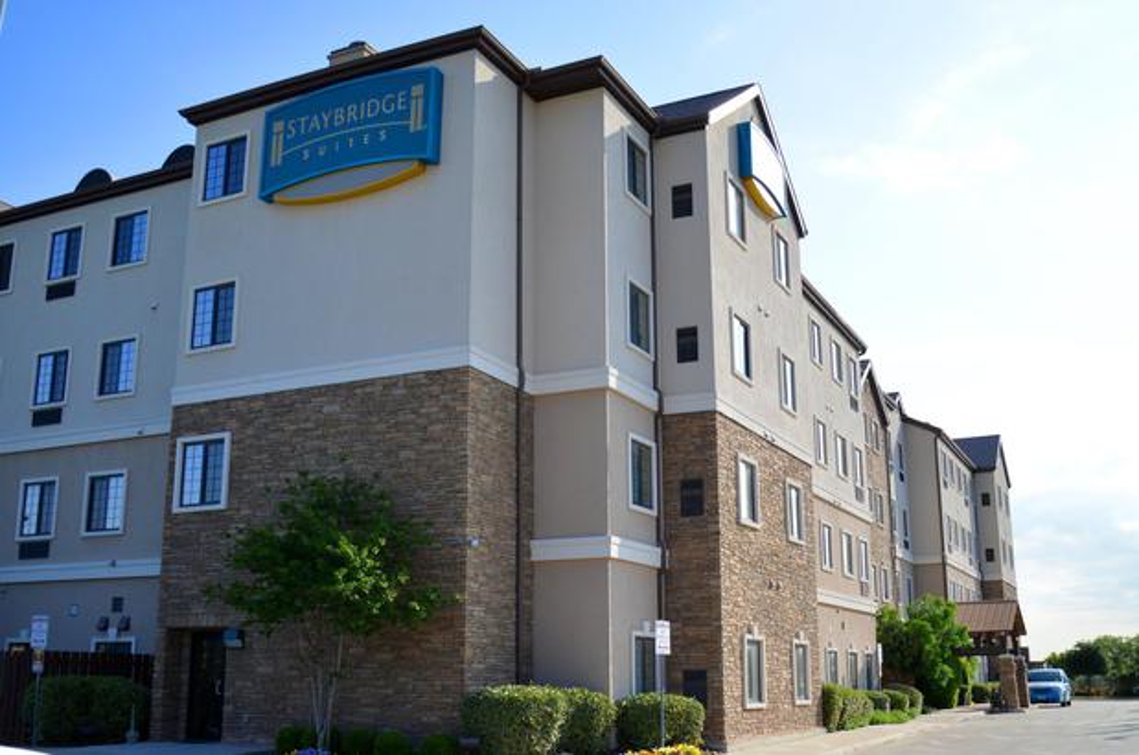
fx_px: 1137
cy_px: 378
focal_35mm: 36
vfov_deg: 36.7
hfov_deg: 53.2
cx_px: 570
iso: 500
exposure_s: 1/4000
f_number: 3.5
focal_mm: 24
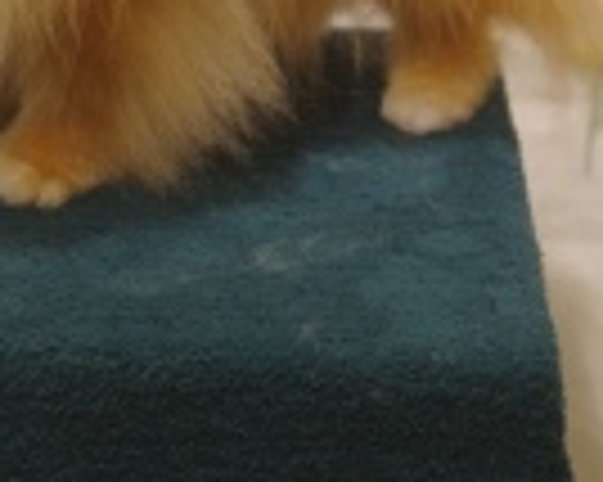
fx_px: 4102
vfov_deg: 6.6
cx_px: 22
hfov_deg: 8.4
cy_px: -347
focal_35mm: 230
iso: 250
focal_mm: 55
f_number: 2.8
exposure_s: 1/125
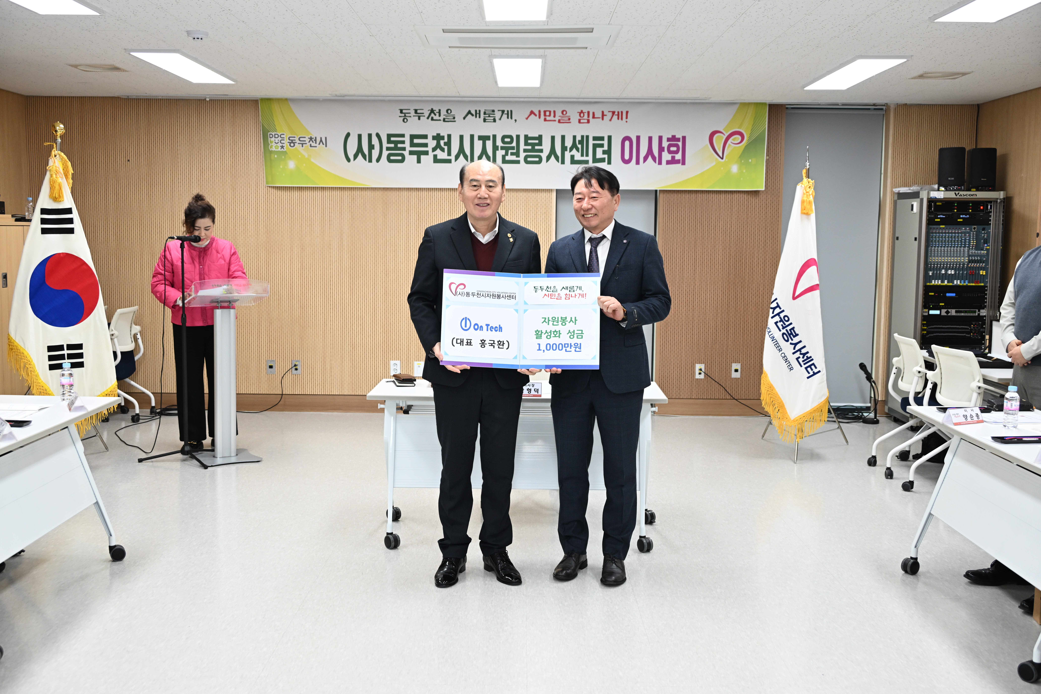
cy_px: 347
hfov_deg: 51.9
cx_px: 520
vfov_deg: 35.9
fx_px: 1070
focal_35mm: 37
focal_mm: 37
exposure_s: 1/100
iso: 1250
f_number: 5
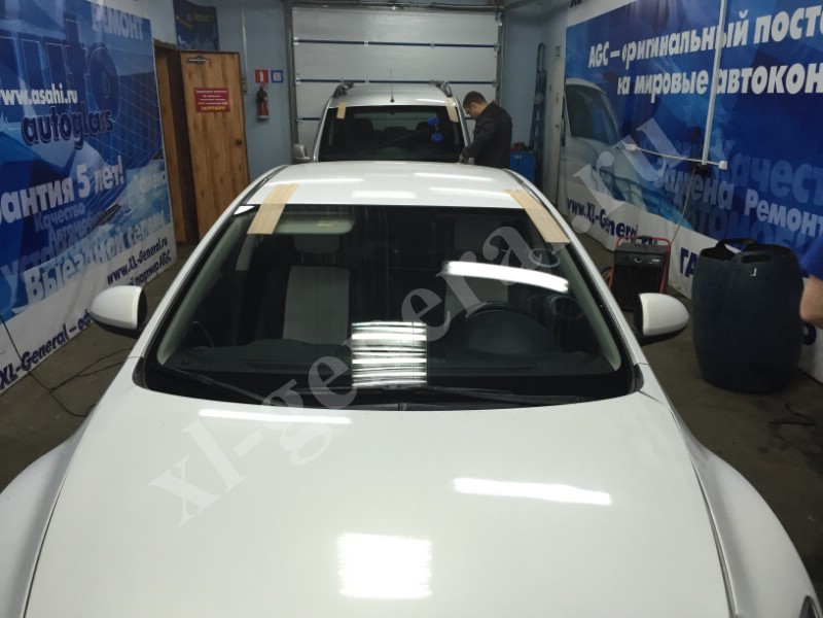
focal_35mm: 29
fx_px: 689
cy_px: 309
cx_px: 412
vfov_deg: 48.2
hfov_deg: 61.7
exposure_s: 1/33
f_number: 2.2
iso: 80
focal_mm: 4.15
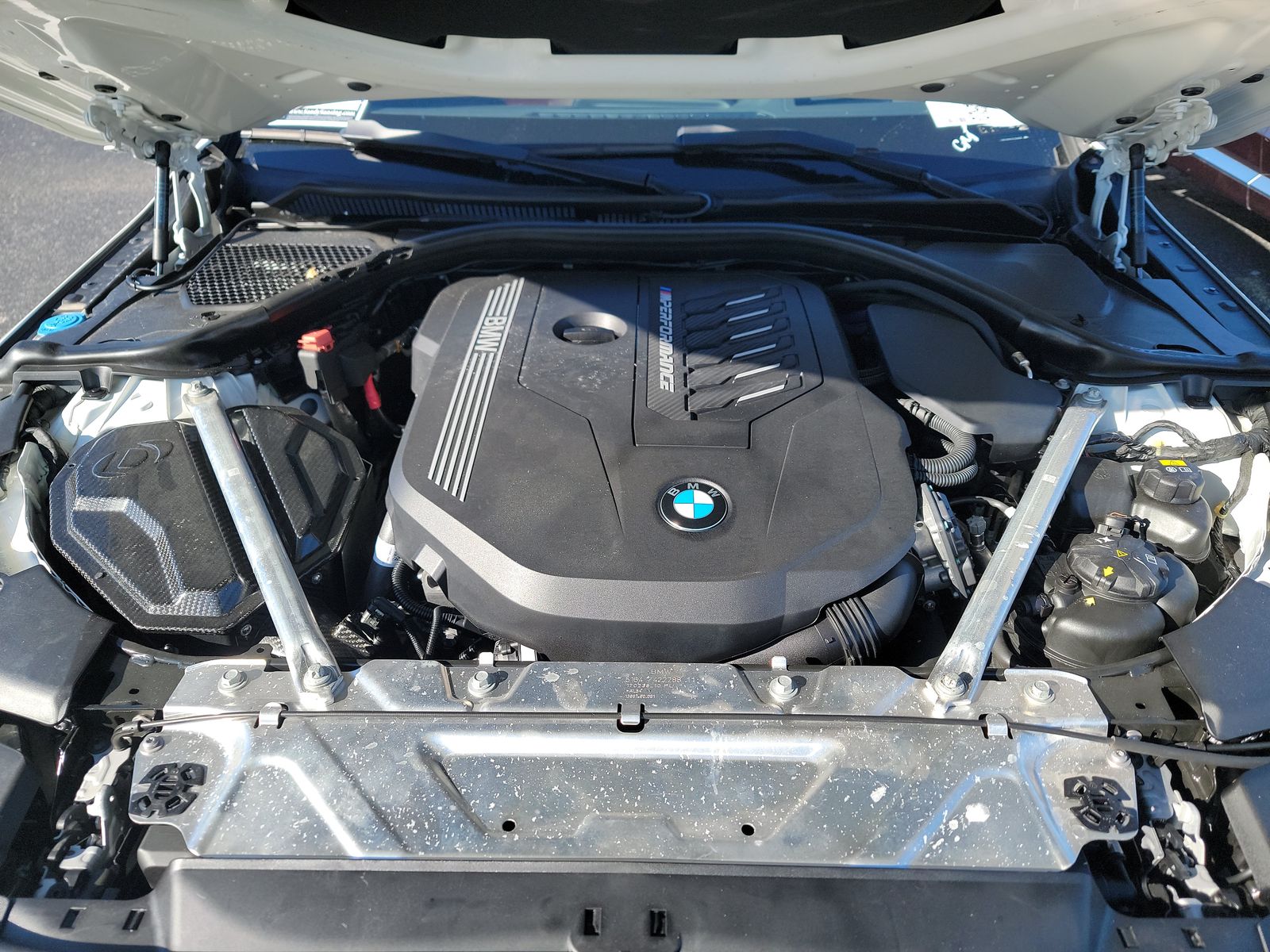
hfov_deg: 71.6
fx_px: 881
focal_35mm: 24
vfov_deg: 56.8
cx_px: 635
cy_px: 476
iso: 50
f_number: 1.8
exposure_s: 1/266
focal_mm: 6.7
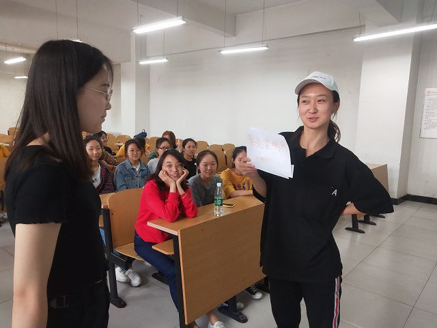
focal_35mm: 30
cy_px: 164
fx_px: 379
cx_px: 218
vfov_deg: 46.8
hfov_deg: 60.0
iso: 193
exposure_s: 1/100
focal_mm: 3.95
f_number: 1.8
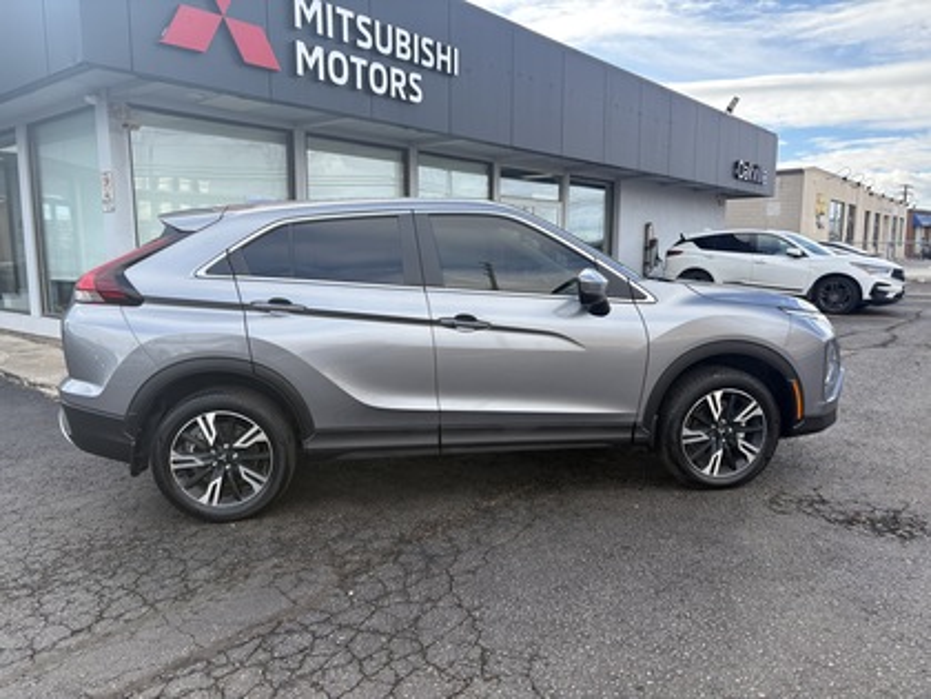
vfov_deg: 53.1
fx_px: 699
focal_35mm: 26
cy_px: 350
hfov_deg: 67.3
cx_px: 466
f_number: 1.6
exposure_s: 1/959
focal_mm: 5.96
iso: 50
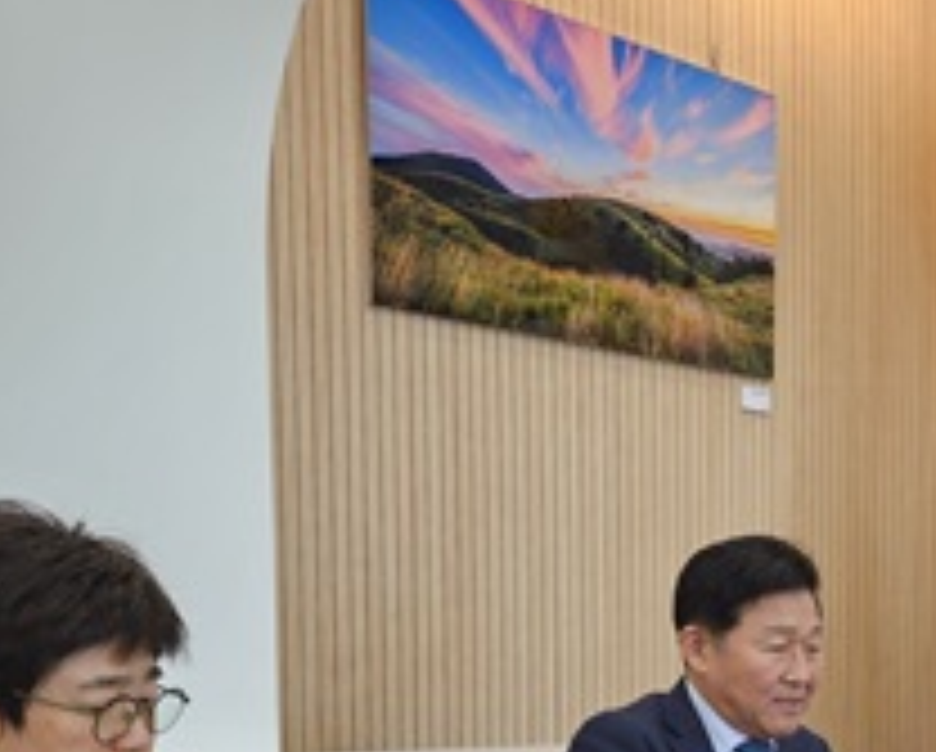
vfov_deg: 20.8
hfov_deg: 23.4
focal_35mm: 70
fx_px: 1942
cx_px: 1269
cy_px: 844
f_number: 1.8
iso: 100
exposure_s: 1/120
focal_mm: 5.4
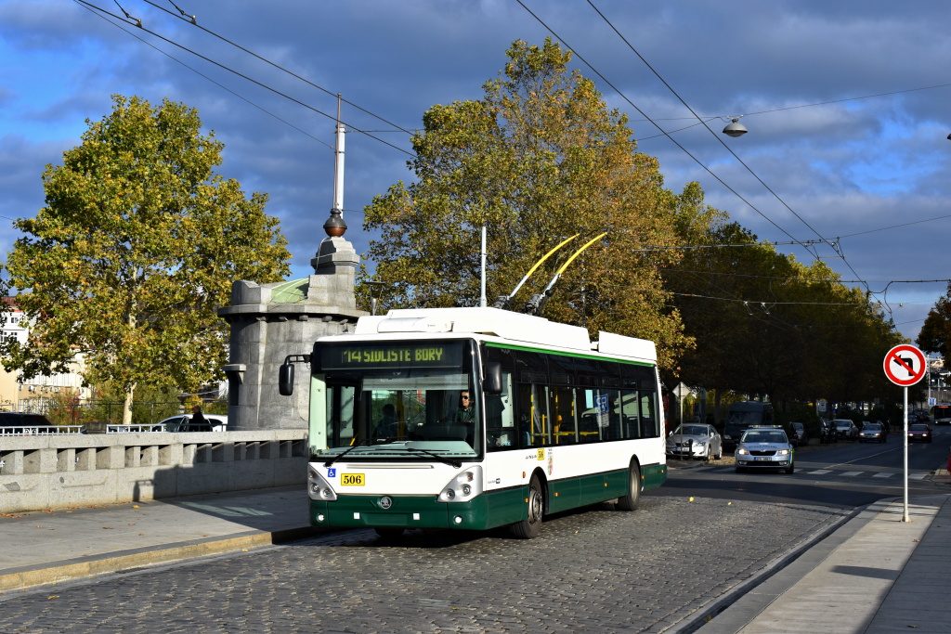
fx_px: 1427
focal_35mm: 54
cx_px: 476
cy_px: 317
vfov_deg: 25.1
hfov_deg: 36.9
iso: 200
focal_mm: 36
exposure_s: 1/320
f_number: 9
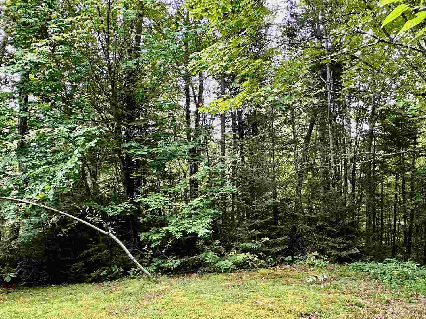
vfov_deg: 47.6
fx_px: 357
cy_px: 206
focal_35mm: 29
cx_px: 264
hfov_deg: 60.9
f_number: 2.2
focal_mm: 2.22
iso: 125
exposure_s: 1/99
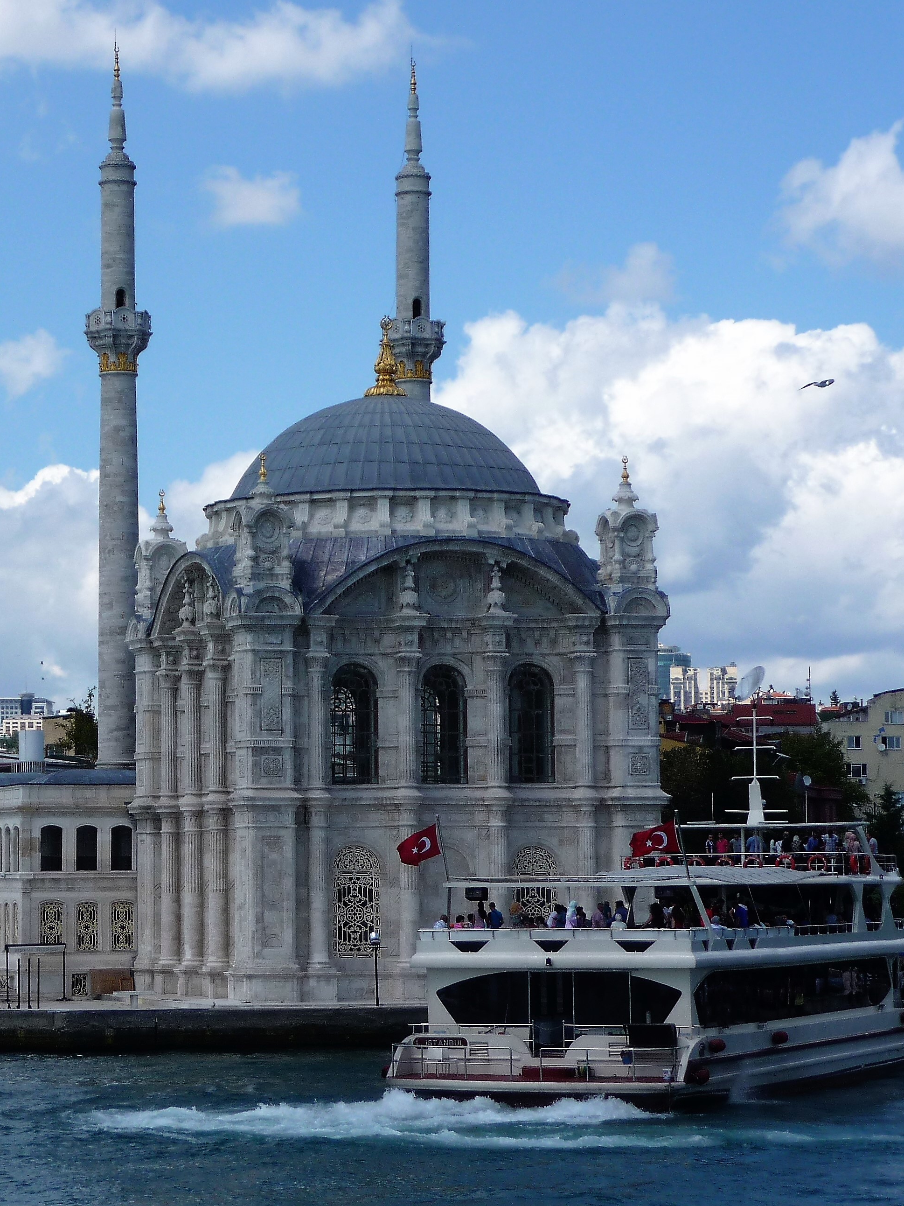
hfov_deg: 14.3
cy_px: 604
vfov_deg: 19.1
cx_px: 215
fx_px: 3586
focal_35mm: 103
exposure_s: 1/800
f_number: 4.6
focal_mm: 13.1
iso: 100
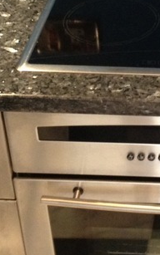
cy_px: 61
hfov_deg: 10.6
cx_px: 209
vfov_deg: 17.1
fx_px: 844
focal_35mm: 121
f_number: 2.4
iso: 250
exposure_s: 1/20
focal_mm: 4.28
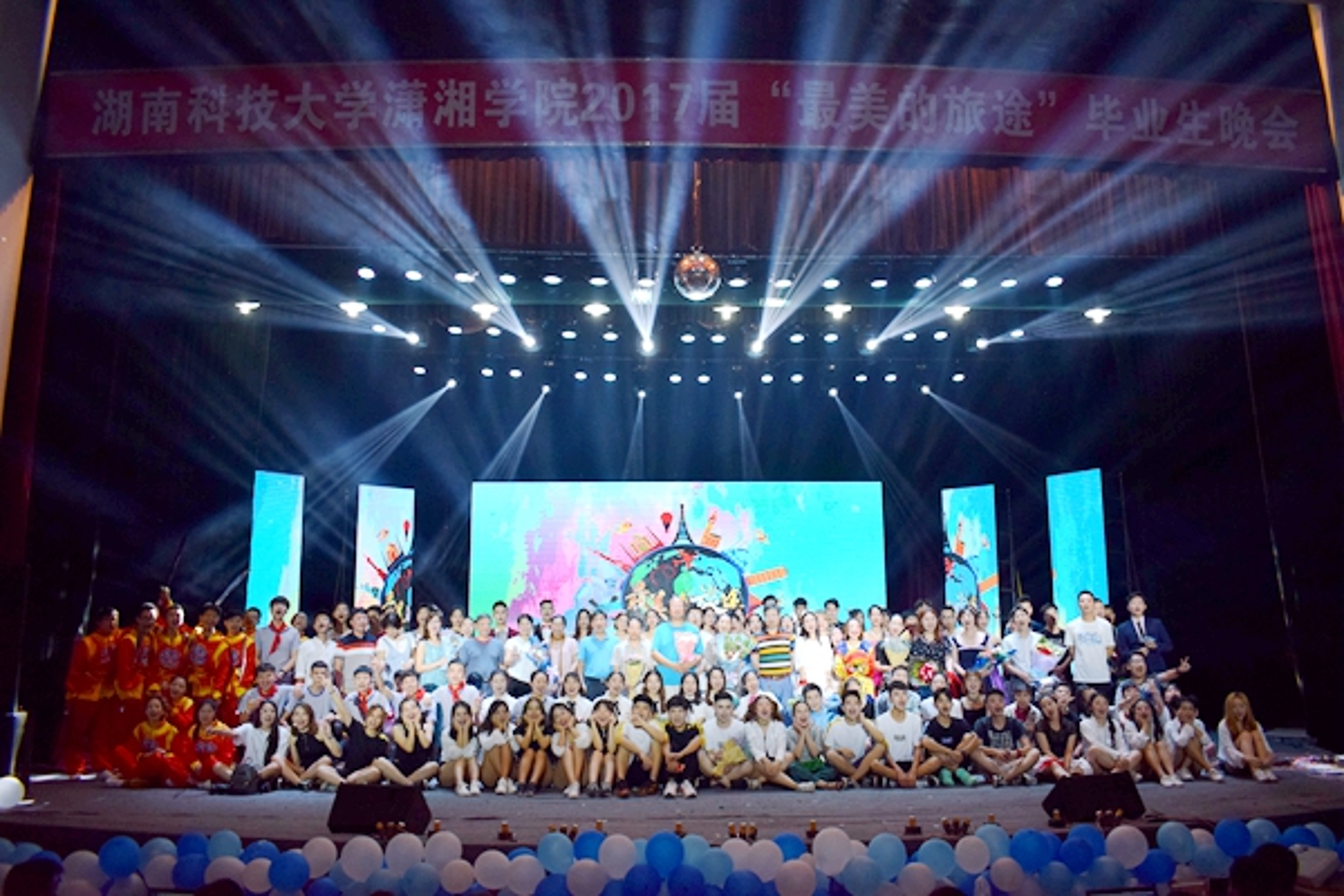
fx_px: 1008
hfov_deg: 67.4
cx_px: 672
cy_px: 448
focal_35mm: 27
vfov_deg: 47.9
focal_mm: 18
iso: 800
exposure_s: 1/1000
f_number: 3.5
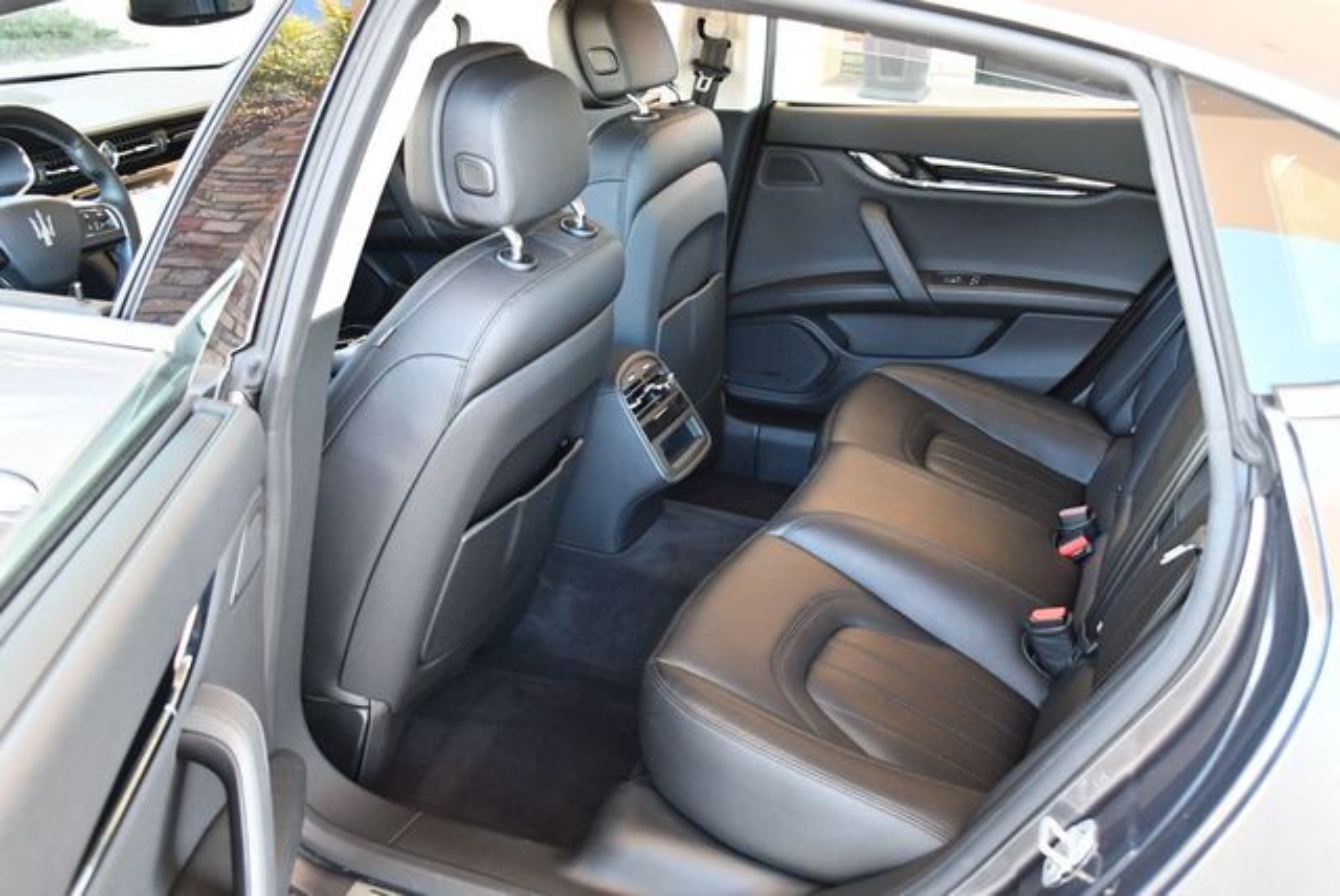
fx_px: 1341
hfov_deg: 53.1
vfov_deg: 36.9
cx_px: 670
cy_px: 448
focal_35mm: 36
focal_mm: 18
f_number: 3.5
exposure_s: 1/125
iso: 1400
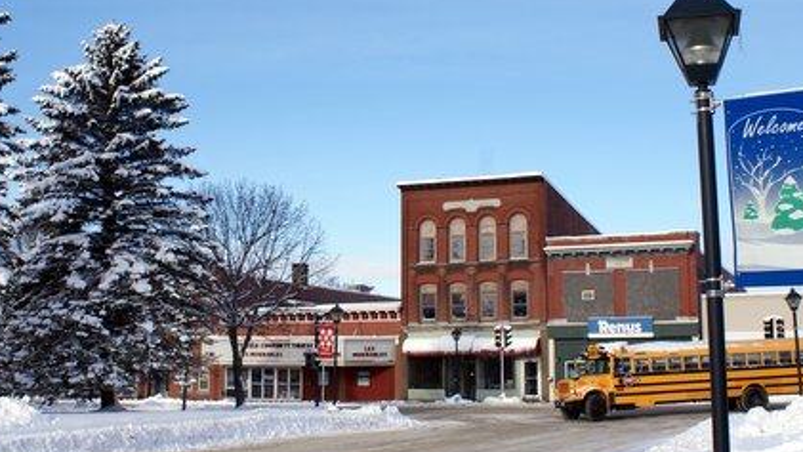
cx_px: 399
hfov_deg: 47.3
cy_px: 231
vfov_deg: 27.7
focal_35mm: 43
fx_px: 916
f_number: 10
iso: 100
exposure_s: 1/160
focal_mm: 24
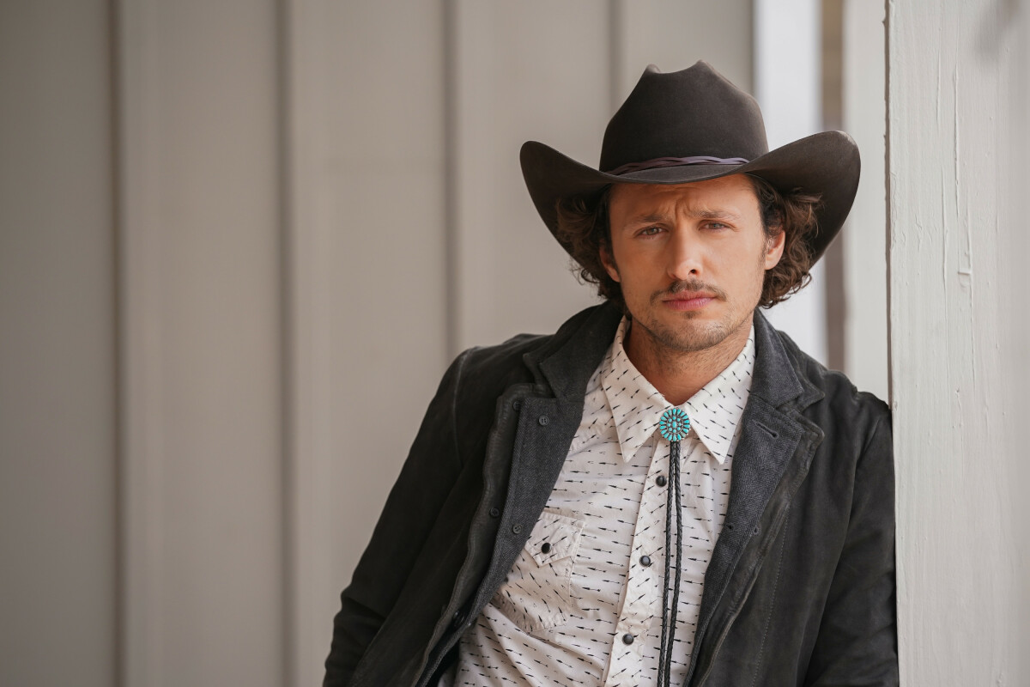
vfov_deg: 7.9
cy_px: 344
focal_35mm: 174
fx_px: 4978
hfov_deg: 11.8
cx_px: 515
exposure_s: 1/500
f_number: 4
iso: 640
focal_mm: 174
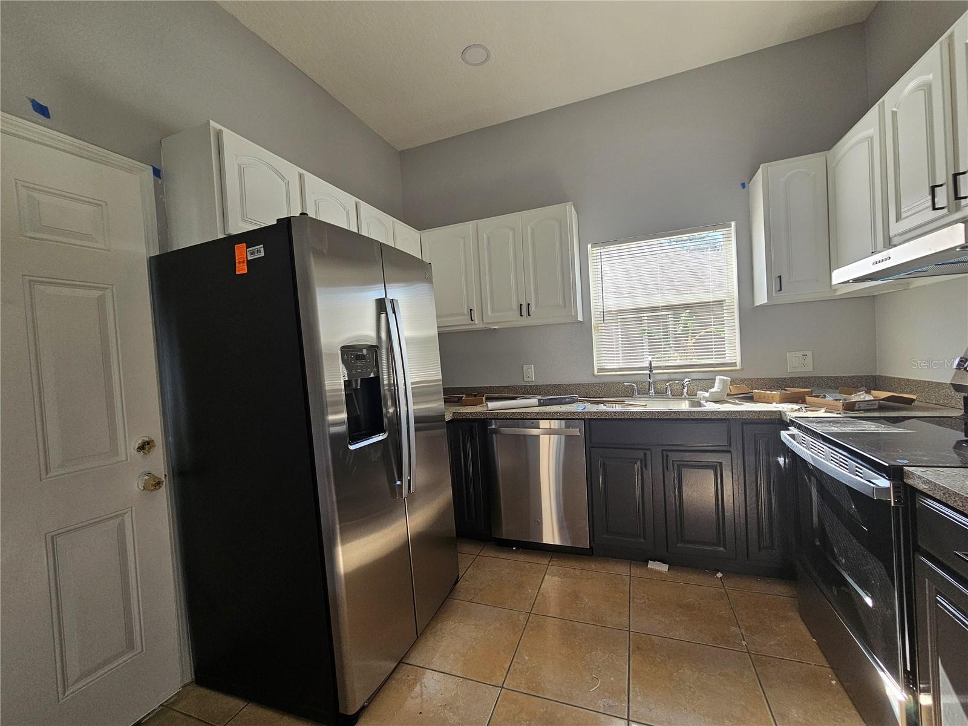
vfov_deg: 89.9
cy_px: 363
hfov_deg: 106.2
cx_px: 484
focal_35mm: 13
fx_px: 364
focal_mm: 2.2
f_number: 2.2
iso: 64
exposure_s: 1/120
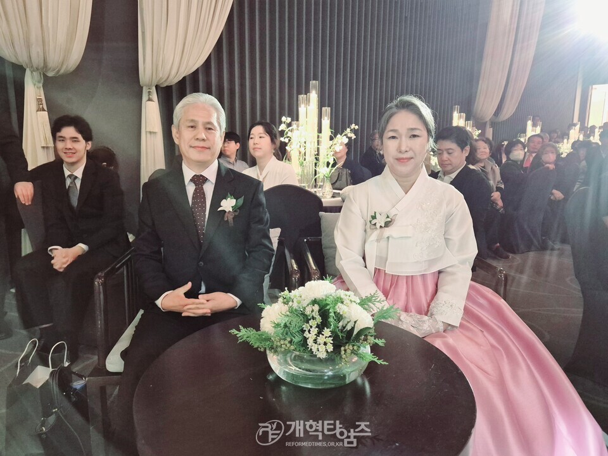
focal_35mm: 23
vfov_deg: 58.9
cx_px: 304
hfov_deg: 73.9
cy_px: 228
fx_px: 404
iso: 1250
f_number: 1.8
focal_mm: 5.4
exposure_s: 1/60.2
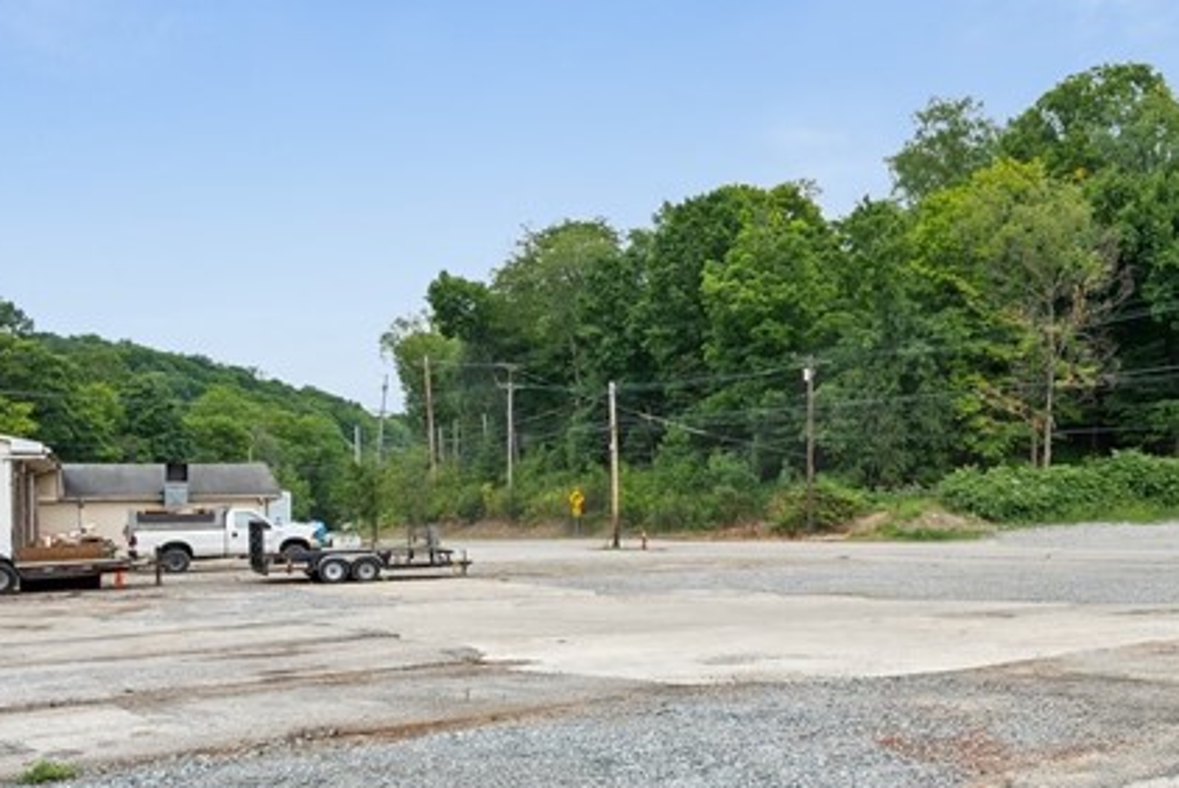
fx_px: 1180
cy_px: 497
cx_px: 803
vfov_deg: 36.7
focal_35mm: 36
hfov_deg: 51.9
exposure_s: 1/10
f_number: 11
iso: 50
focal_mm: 14
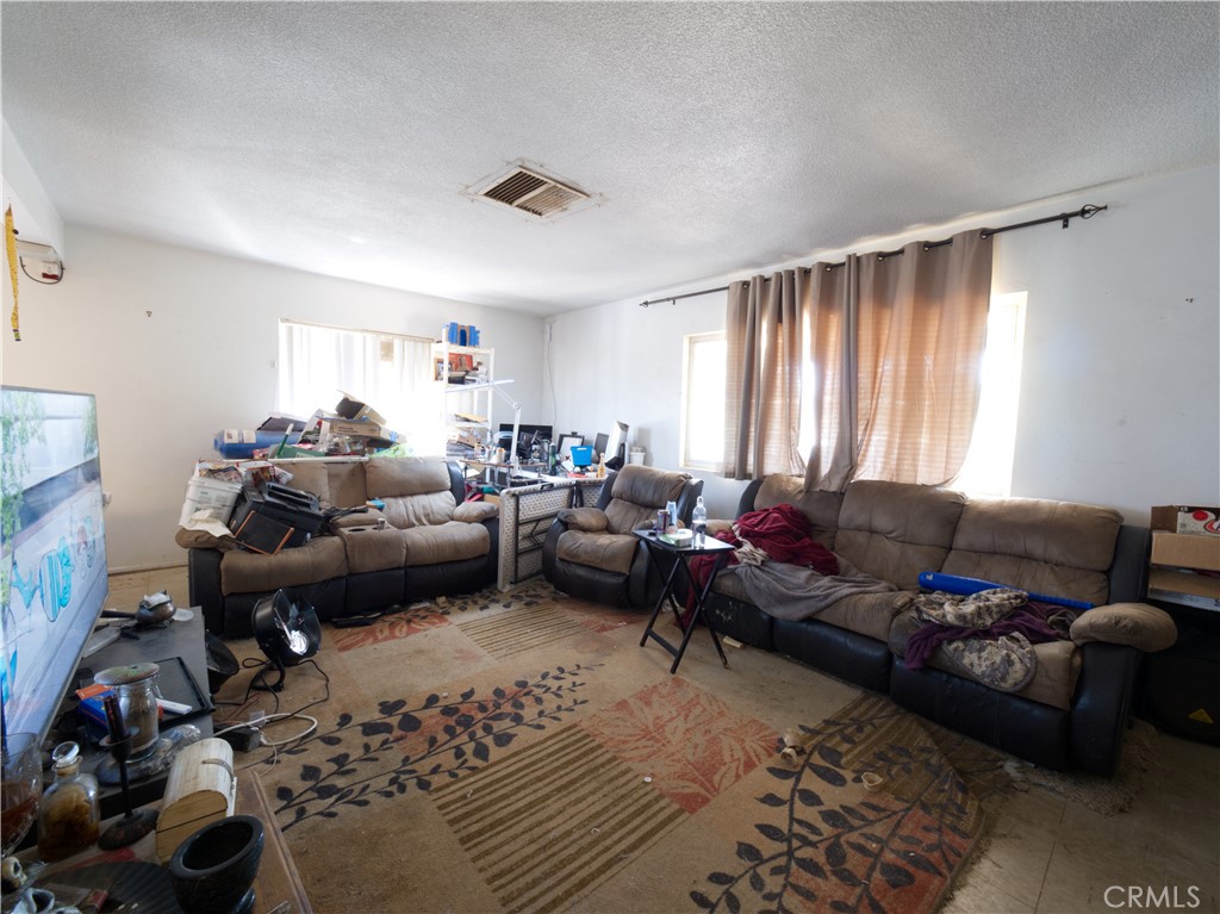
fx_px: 493
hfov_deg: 102.1
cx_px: 610
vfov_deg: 85.6
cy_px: 457
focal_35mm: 14
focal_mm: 7
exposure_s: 1.6
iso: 500
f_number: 10
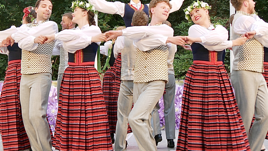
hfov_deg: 43.7
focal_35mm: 47
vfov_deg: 25.4
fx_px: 334
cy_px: 81
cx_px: 137
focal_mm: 19
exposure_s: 1/60
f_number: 3.8
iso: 200
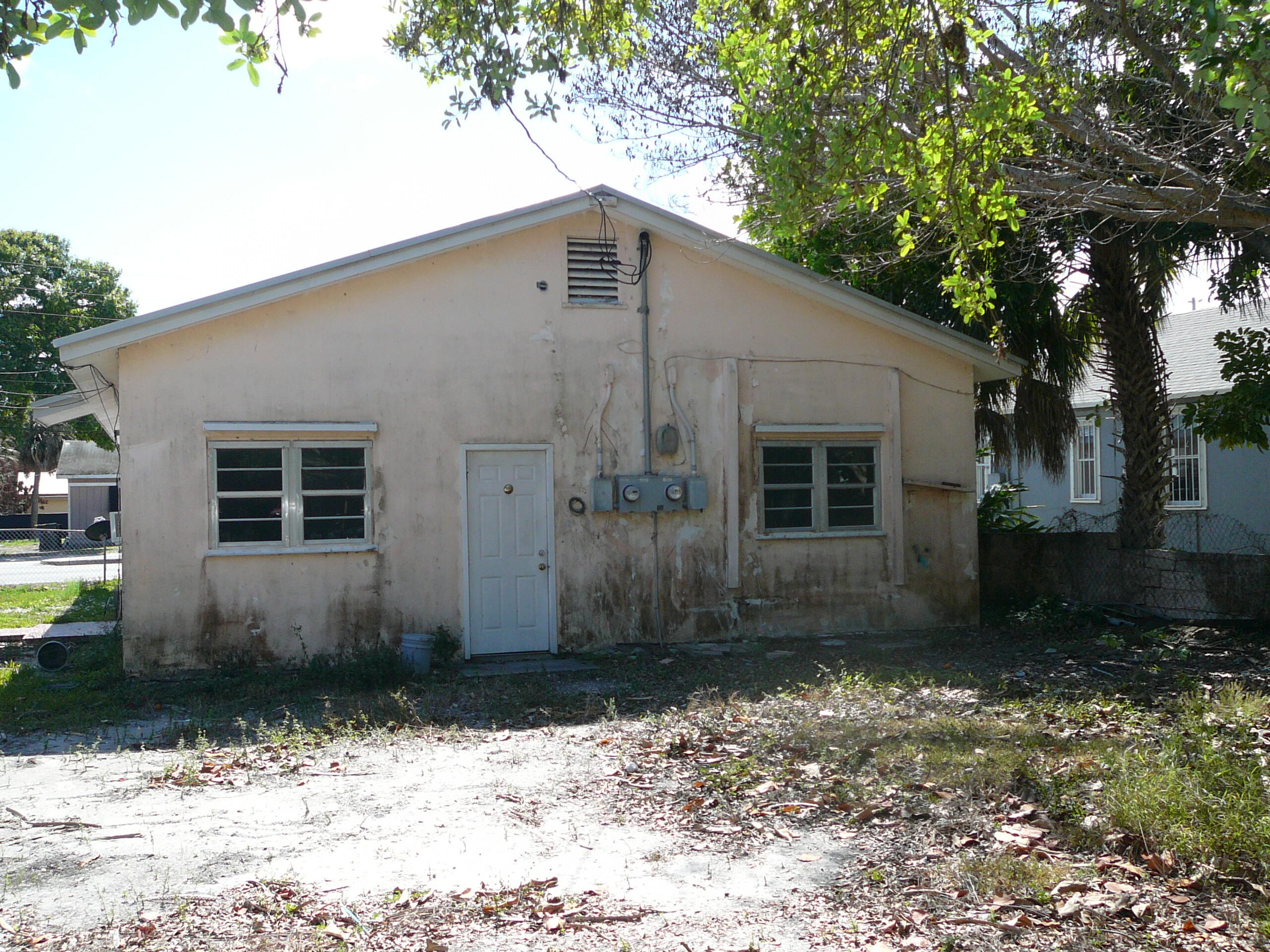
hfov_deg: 52.6
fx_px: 1284
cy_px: 476
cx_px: 635
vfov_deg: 40.7
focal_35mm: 35
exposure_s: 1/640
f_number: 2.8
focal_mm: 5.2
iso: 80
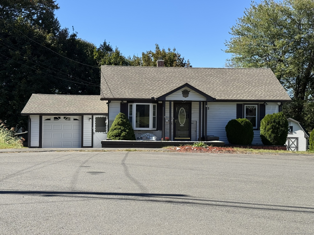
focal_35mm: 48
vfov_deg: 30.3
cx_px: 157
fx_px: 435
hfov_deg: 39.7
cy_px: 118
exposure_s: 1/2717
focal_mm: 6.76
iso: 64
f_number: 1.78
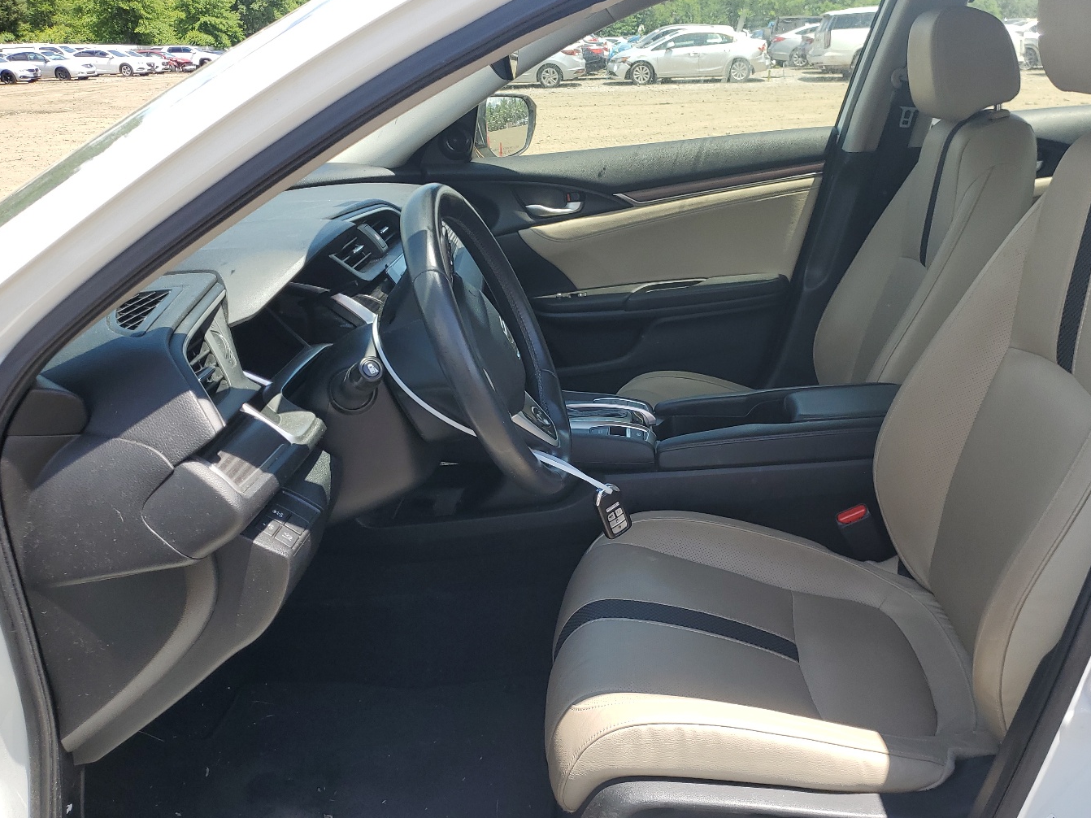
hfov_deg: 58.1
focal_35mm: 31
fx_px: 977
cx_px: 619
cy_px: 450
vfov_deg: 45.4
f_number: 1.5
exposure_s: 1/1000
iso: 50
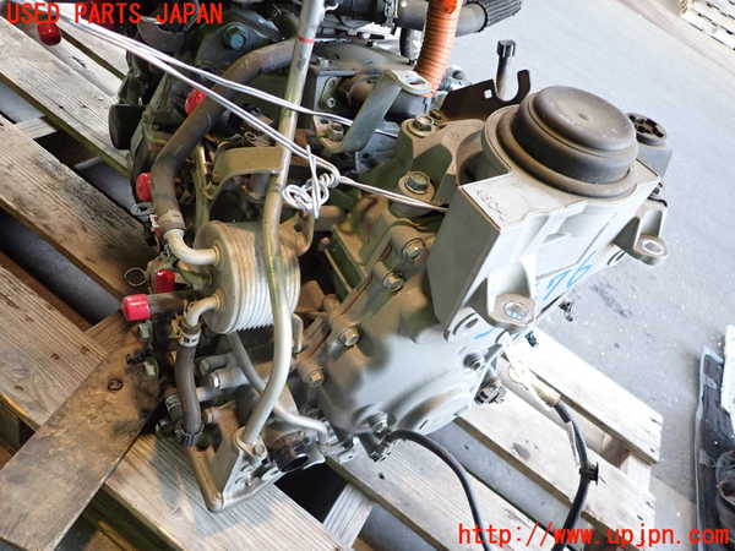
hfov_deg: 69.4
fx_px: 531
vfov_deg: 54.9
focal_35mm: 25
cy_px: 276
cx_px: 368
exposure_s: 1/40
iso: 200
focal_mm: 4.5
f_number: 2
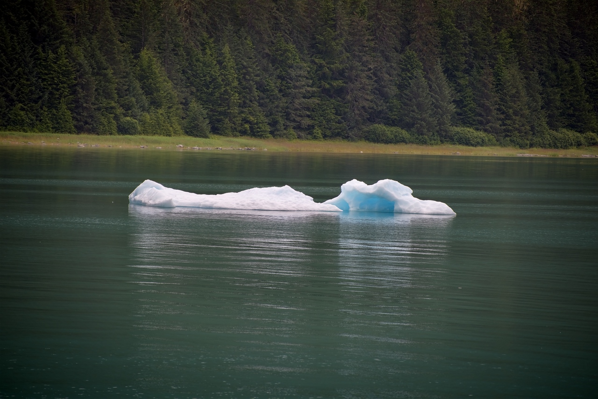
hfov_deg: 8.9
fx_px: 3821
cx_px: 299
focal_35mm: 230
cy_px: 200
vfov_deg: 6.0
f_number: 5.3
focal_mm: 230
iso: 160
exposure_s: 1/500
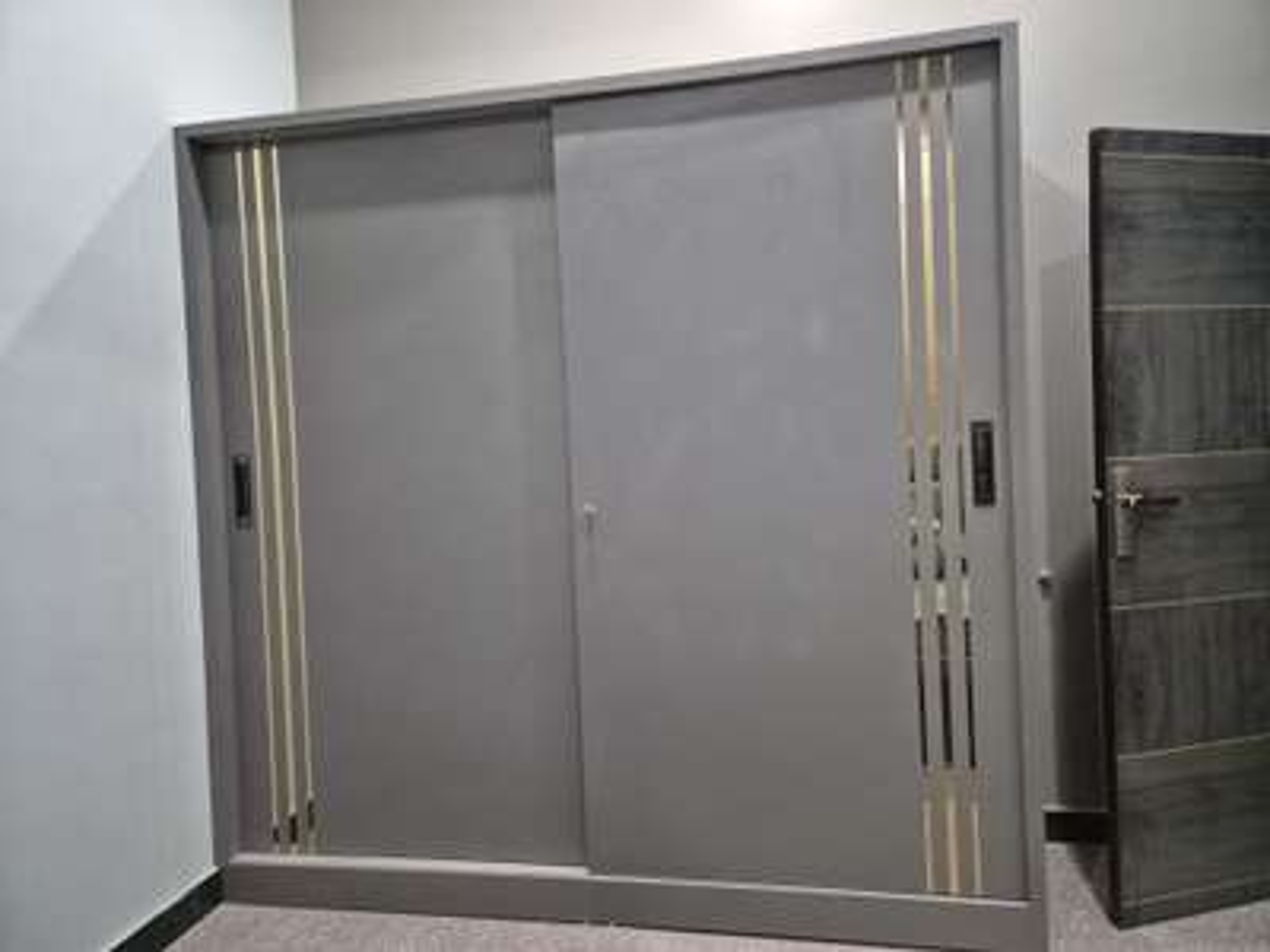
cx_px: 635
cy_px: 476
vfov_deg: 58.9
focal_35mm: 23
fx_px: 844
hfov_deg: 73.9
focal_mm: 5.4
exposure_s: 1/100
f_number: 1.8
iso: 2000
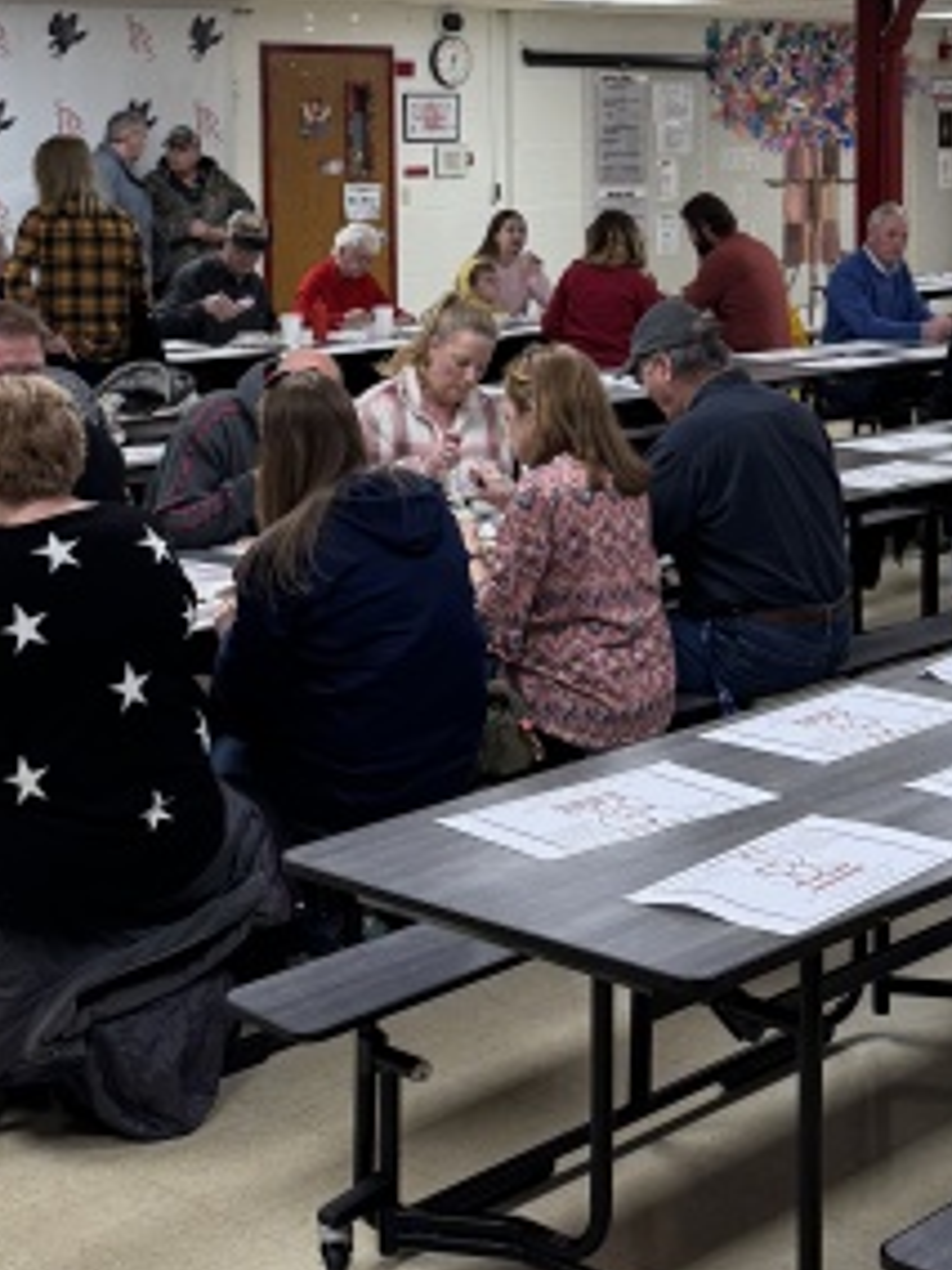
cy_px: 246
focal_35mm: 65
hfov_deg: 22.4
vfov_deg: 29.1
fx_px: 2383
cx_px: 693
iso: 125
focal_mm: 6.76
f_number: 1.78
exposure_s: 1/120
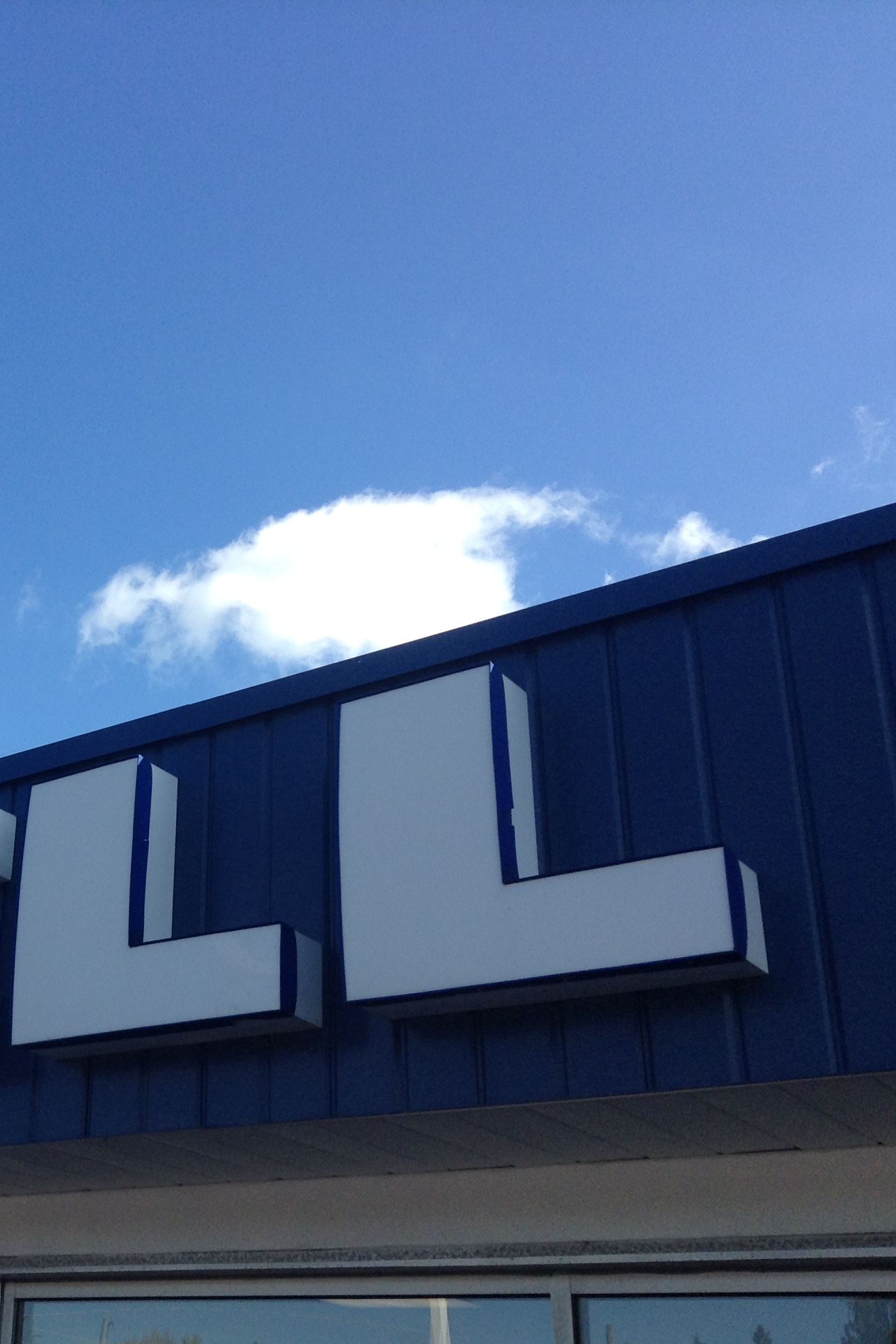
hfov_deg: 27.7
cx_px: 23
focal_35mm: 46
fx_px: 1718
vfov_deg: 42.7
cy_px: 672
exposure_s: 1/715
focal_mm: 3.3
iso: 25
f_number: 2.4
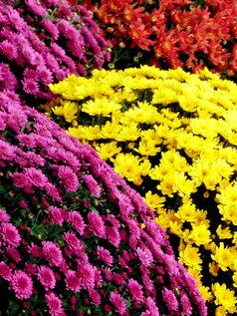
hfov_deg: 4.2
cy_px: 310
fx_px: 3211
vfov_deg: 5.6
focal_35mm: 352
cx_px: 366
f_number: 4
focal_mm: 19.7
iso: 100
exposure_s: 1/200
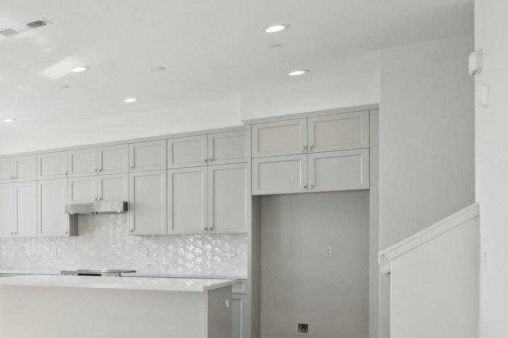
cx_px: -198
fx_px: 564
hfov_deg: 32.0
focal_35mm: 40
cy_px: 257
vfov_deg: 32.7
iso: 640
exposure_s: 1/125
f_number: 8
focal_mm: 14
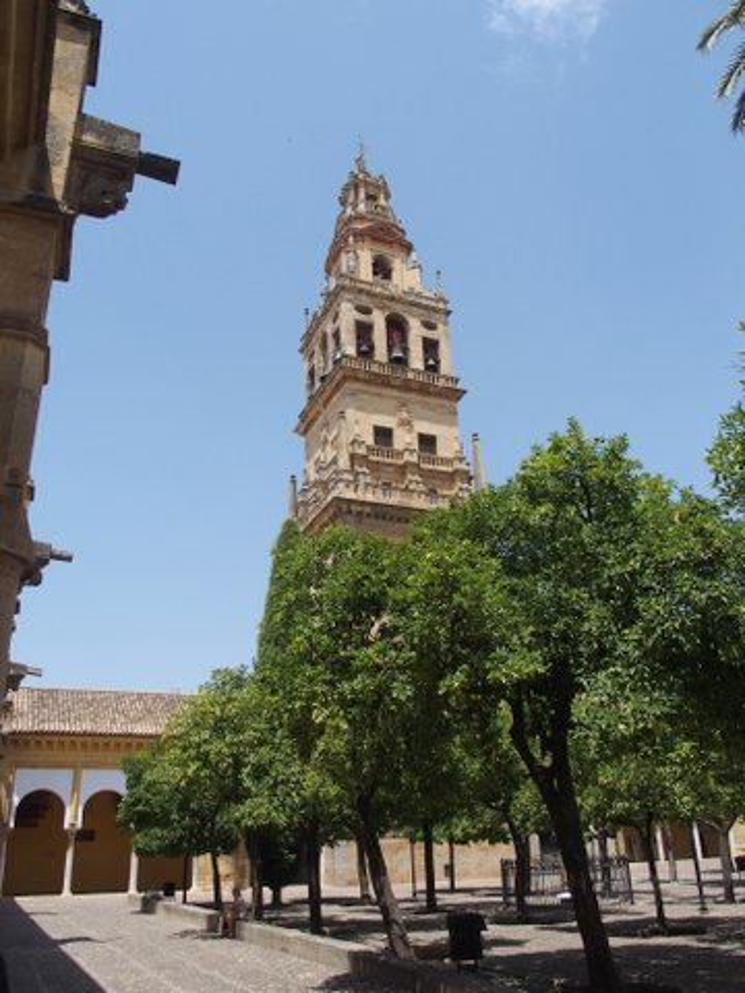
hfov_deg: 49.7
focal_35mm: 28
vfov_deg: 63.4
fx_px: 803
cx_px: 372
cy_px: 496
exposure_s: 1/1000
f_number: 4
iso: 100
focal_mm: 6
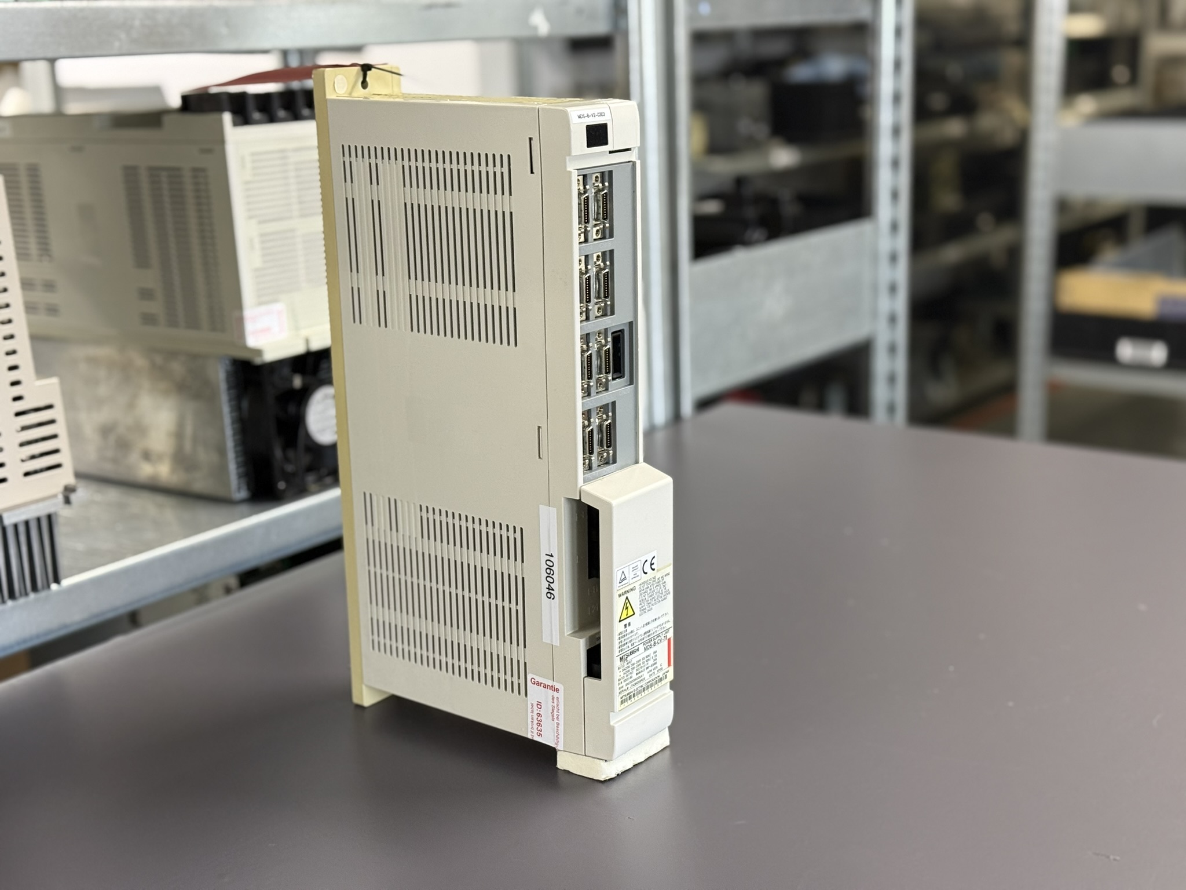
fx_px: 1645
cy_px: 445
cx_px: 593
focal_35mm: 48
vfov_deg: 30.3
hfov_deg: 39.7
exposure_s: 1/50
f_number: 1.78
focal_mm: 6.76
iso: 200
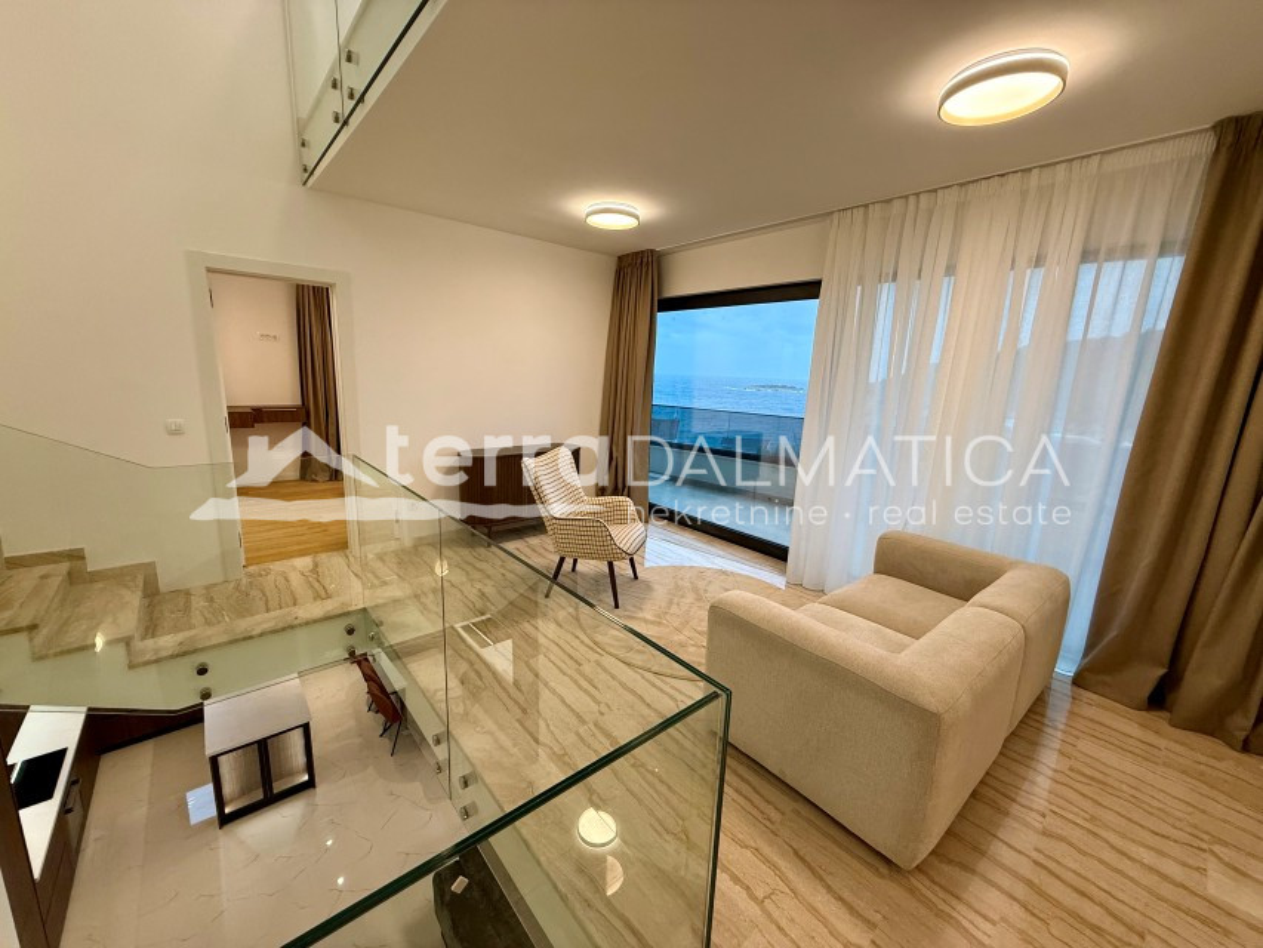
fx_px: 511
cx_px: 632
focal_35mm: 14
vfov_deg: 85.7
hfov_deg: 102.1
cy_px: 474
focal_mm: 2.22
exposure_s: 1/100
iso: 250
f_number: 2.2
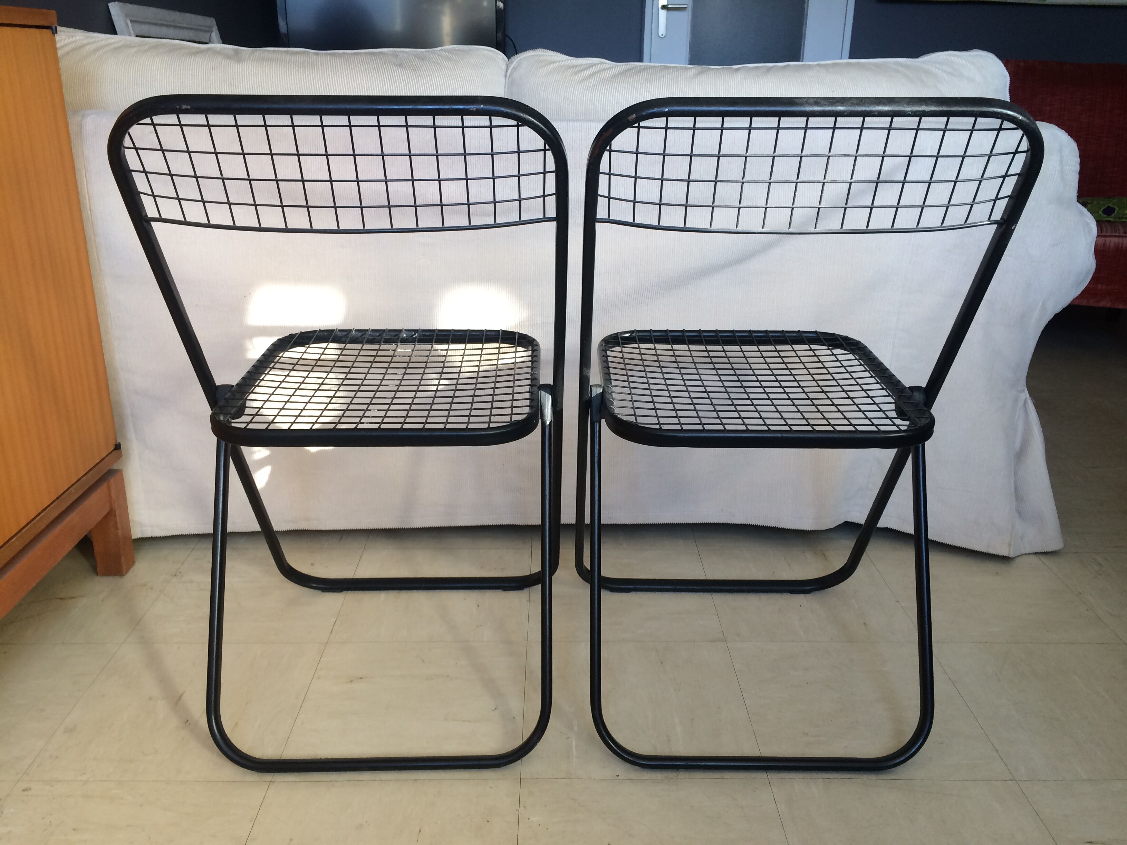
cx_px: 564
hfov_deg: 61.7
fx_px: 944
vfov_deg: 48.2
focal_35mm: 29
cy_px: 422
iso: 40
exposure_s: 1/33
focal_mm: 4.15
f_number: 2.2
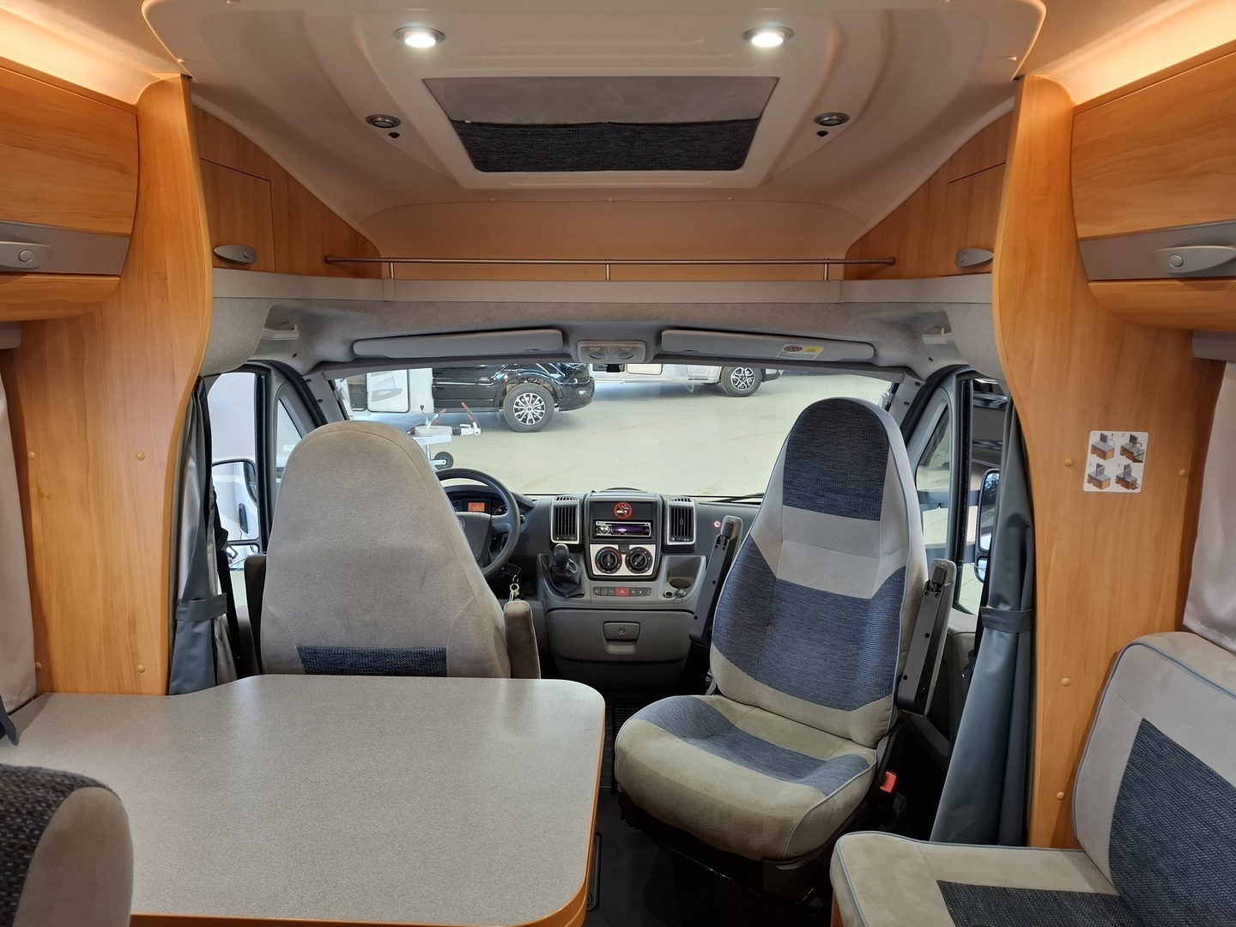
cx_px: 618
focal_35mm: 23
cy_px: 464
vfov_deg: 58.9
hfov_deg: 73.9
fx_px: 821
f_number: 1.8
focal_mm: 5.54
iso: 250
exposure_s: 1/50
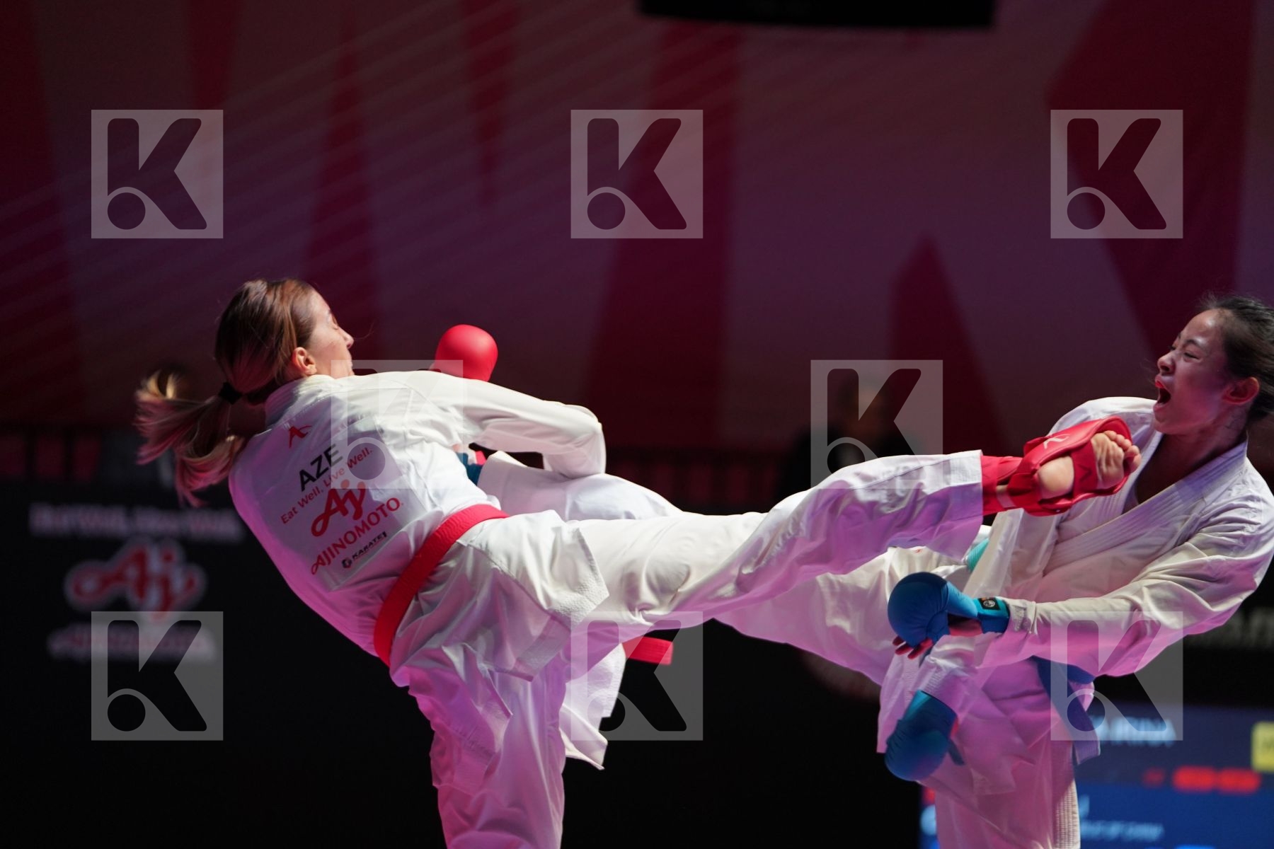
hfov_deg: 12.2
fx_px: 5945
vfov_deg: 8.2
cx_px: 637
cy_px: 424
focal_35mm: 168
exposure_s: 1/1000
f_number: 2.8
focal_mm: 168
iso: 2000
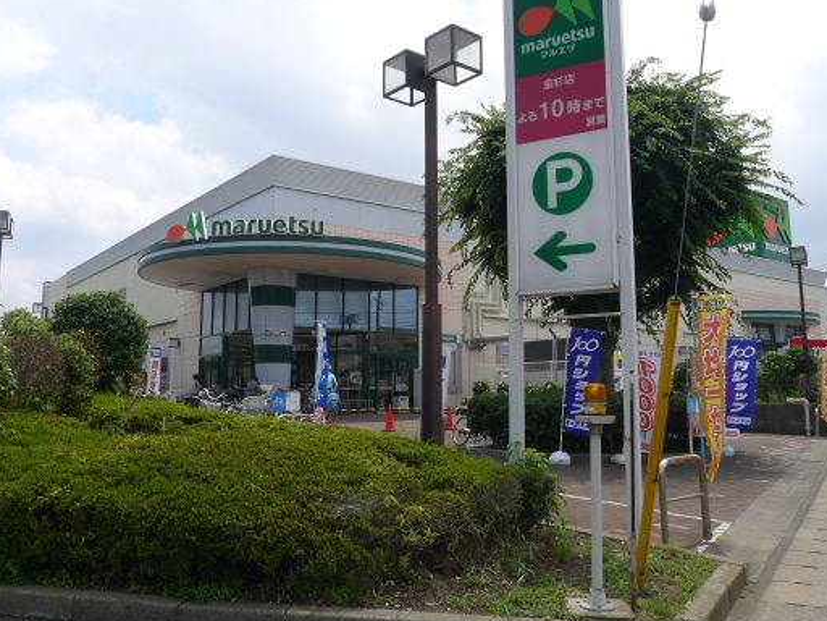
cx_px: 423
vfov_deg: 46.7
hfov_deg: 60.0
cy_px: 277
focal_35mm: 30
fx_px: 717
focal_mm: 5.1
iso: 80
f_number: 4
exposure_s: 1/640
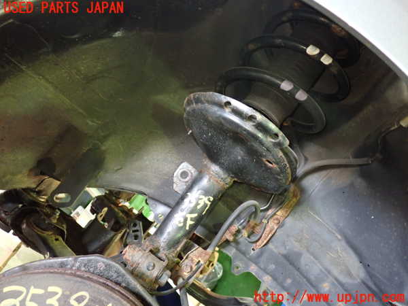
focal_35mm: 30
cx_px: 204
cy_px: 153
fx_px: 354
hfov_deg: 60.0
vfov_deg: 46.8
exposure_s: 1/25
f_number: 2.3
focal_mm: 5.4
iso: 800
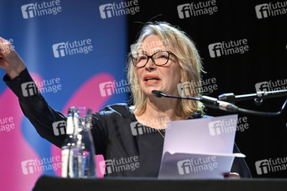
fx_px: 1610
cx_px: 130
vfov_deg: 6.8
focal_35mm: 202
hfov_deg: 10.2
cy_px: 107
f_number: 2.8
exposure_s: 1/320
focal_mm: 165
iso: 1600
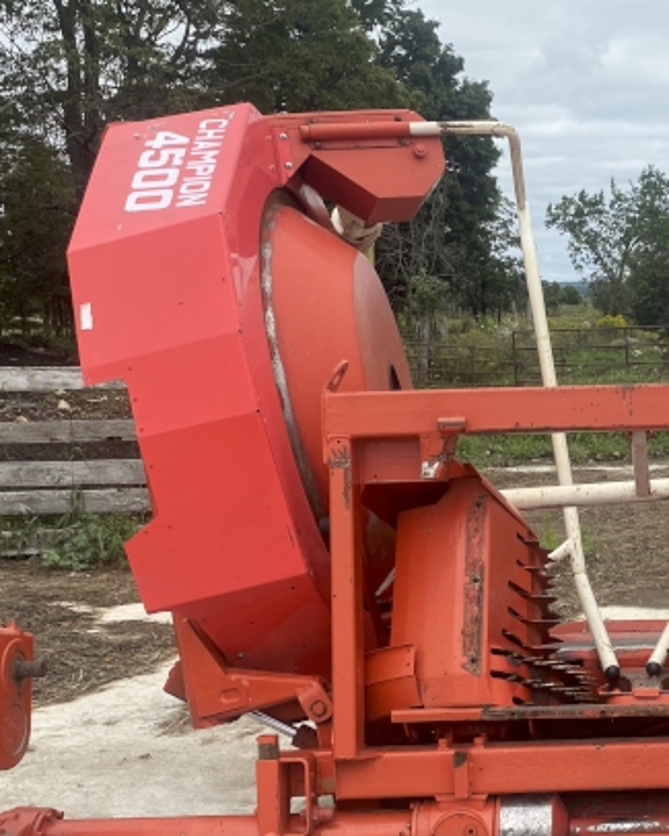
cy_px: 517
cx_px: 630
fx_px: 1237
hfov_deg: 28.8
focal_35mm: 50
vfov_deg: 37.1
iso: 32
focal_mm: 4.25
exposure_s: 1/965
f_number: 1.8
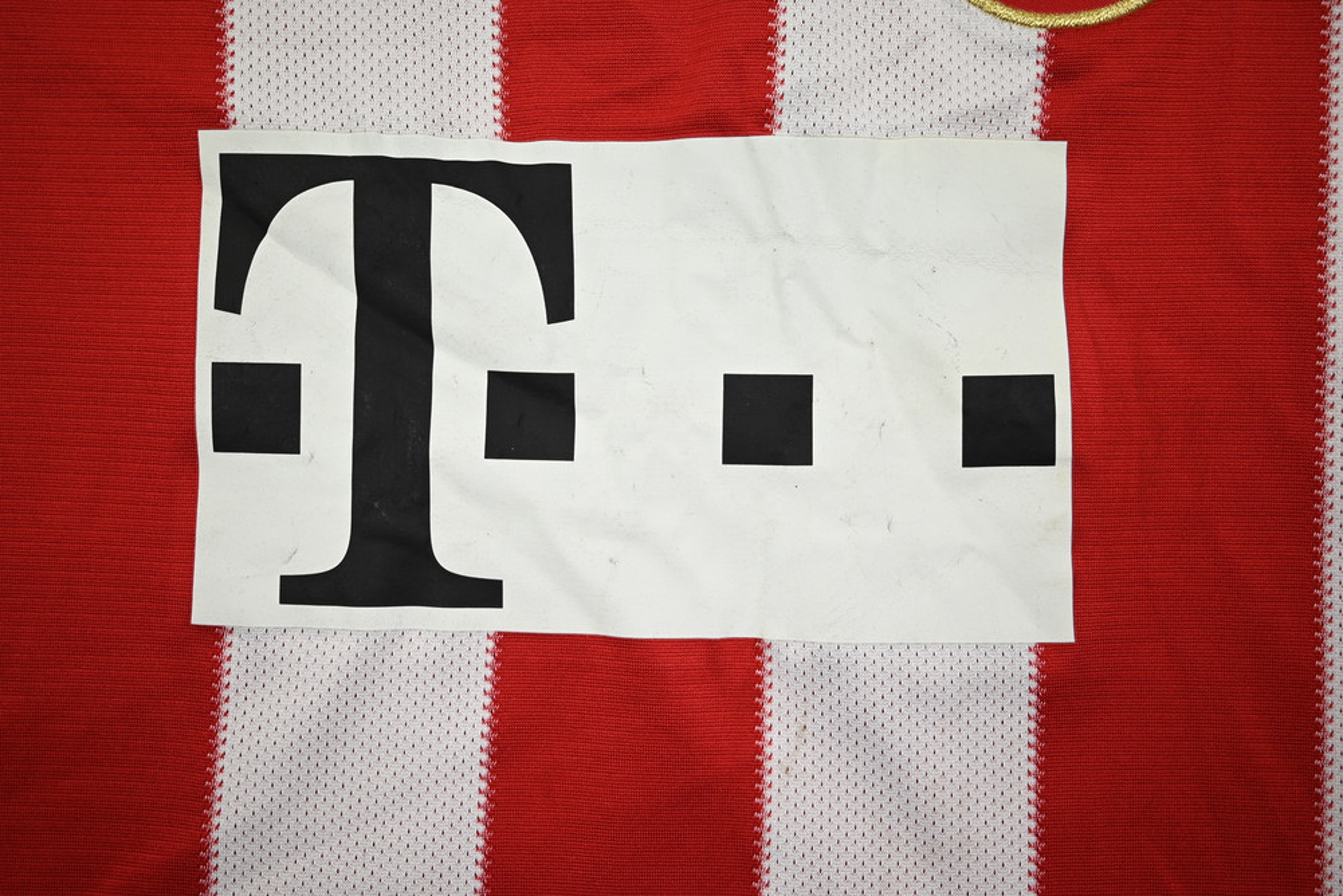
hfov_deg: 54.4
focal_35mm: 35
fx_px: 1306
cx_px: 672
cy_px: 448
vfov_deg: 37.9
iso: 200
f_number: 5
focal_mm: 35
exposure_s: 1/125
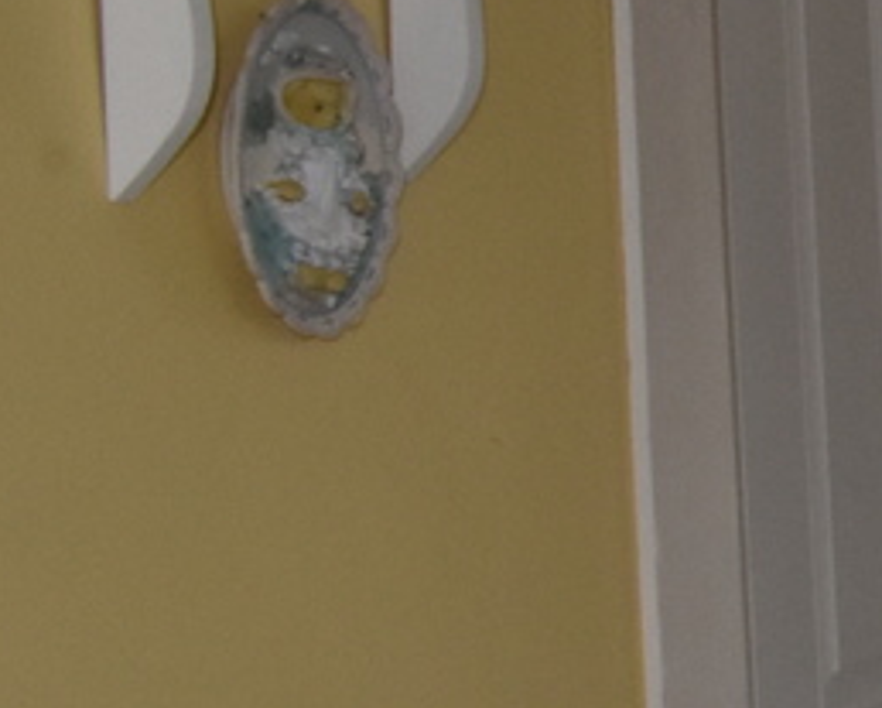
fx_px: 4155
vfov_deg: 9.7
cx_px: 2561
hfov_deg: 9.6
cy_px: 451
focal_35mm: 159
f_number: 20
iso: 720
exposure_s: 1/200
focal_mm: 18
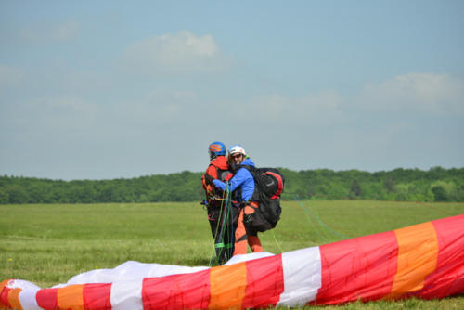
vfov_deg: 10.2
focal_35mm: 135
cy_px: 155
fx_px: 1741
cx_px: 232
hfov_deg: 15.2
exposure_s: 1/2000
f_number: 5
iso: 280
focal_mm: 135
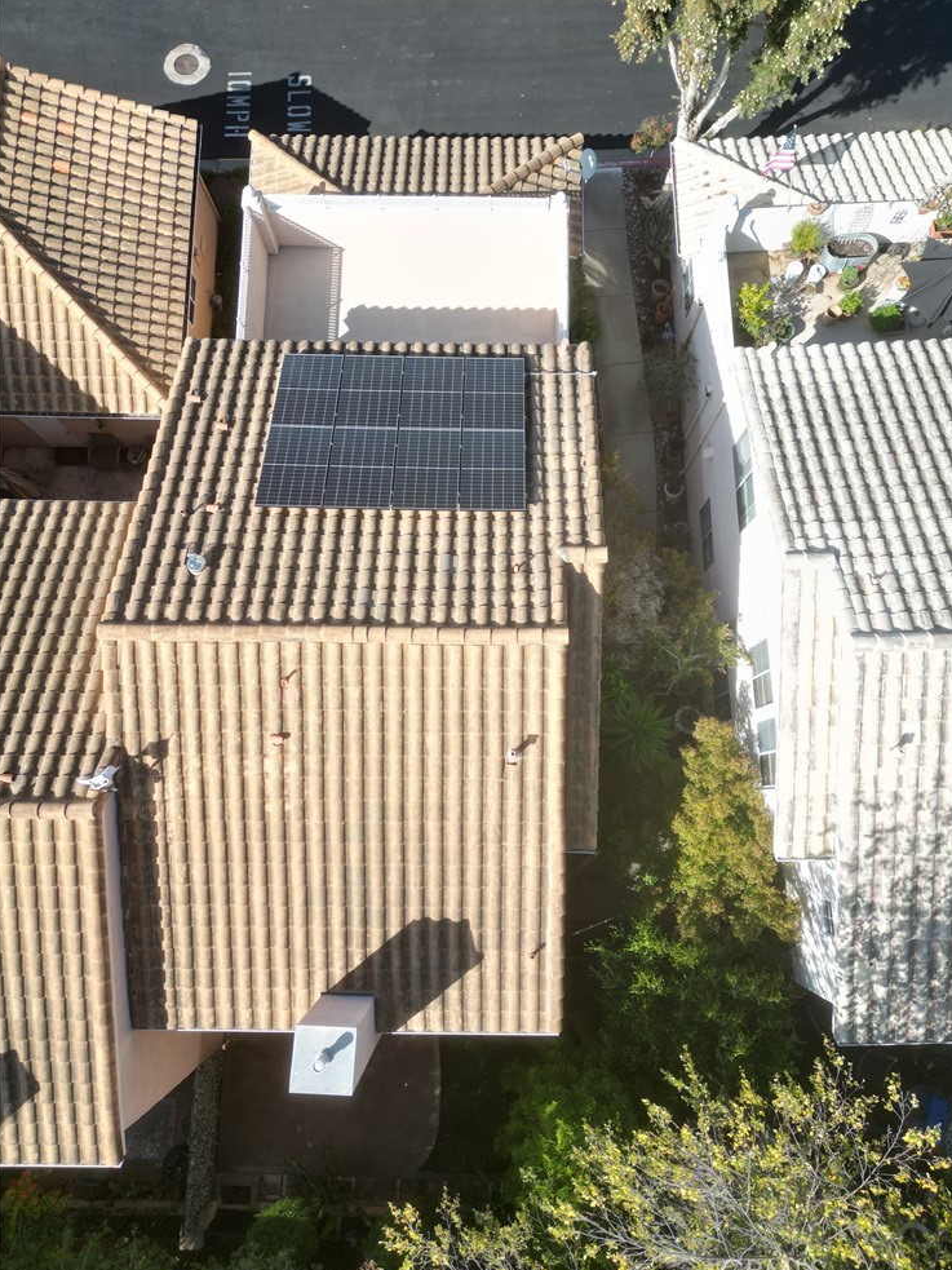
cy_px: 628
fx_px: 917
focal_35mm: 25
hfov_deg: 54.9
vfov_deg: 69.4
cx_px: 491
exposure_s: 1/2500
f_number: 1.7
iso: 120
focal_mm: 6.72
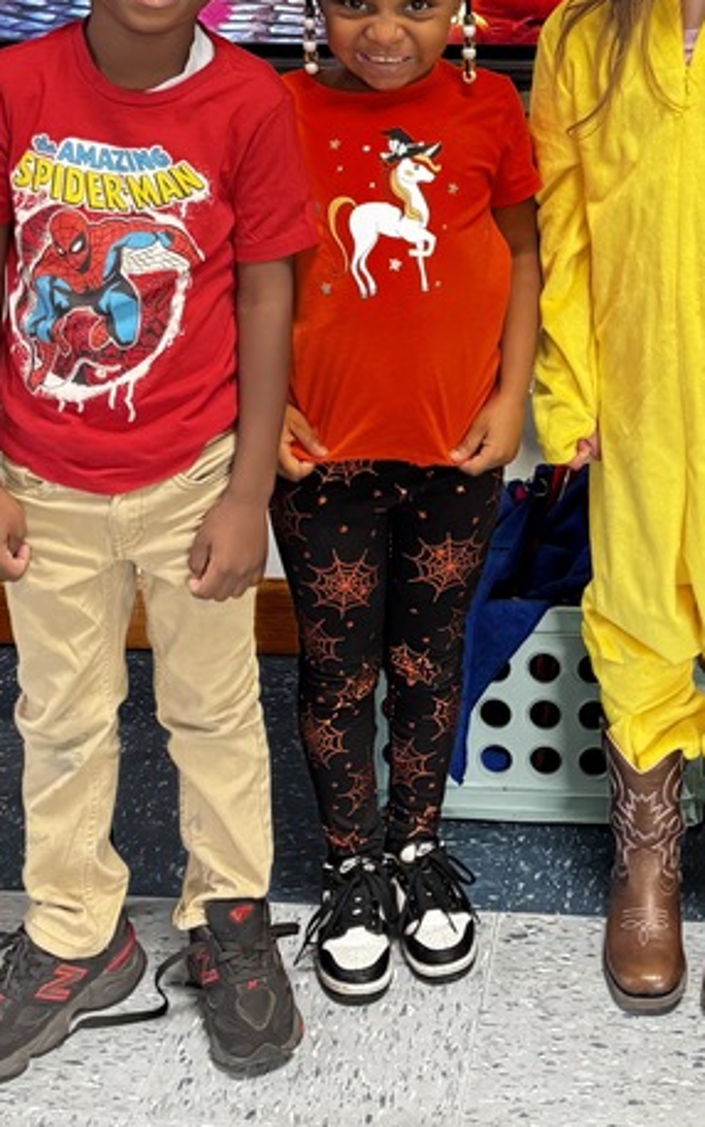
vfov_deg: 32.8
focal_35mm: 57
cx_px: 584
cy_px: 5
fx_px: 1751
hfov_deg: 22.4
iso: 400
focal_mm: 6.76
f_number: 1.78
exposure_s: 1/60
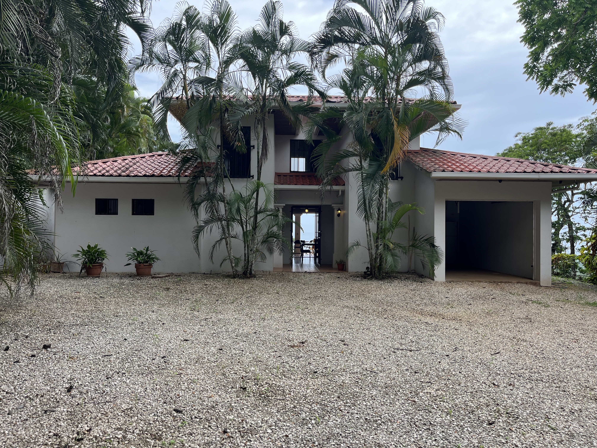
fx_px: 448
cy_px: 224
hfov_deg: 67.3
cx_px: 298
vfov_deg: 53.1
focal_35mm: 26
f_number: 1.6
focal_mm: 5.1
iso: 50
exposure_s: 1/951
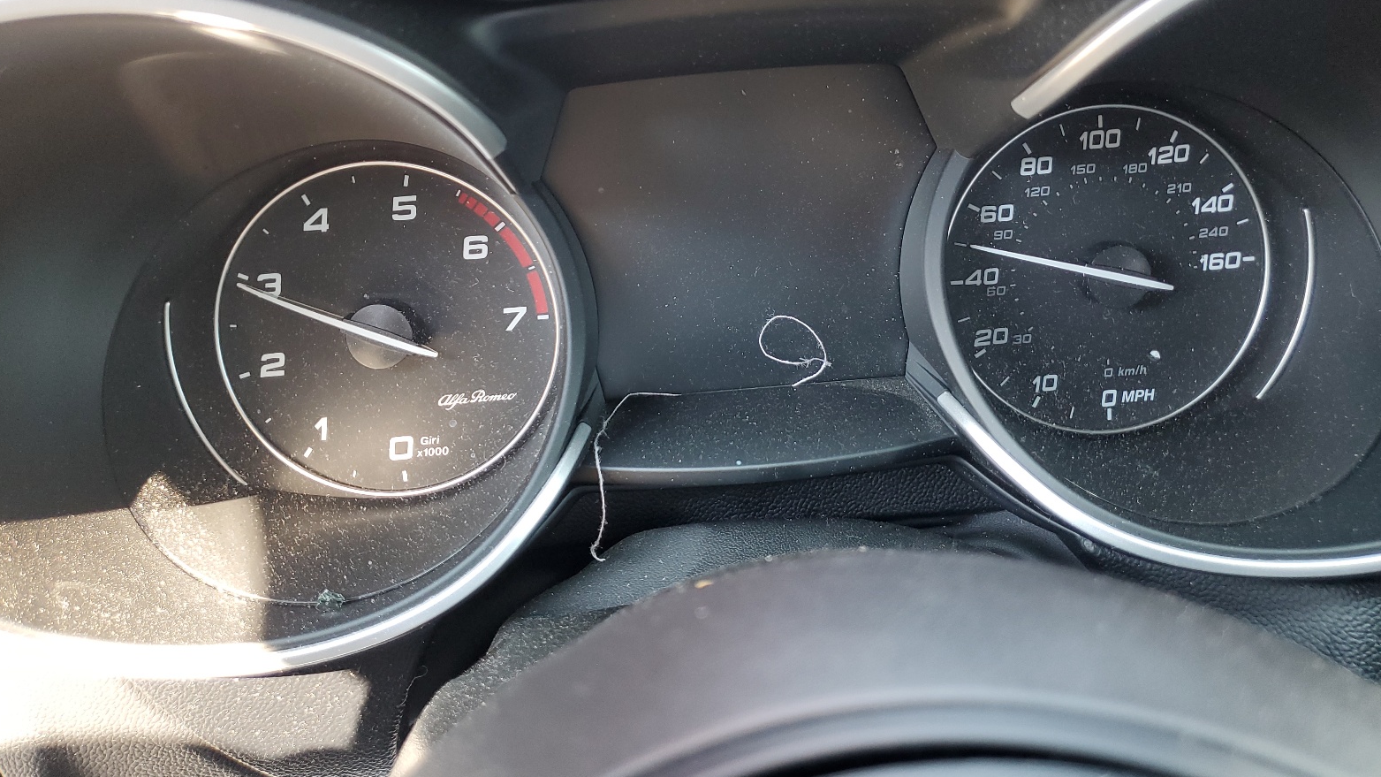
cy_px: 255
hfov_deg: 66.1
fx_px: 1062
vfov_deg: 39.7
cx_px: 687
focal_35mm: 29
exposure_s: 1/60.2
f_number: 1.5
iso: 78
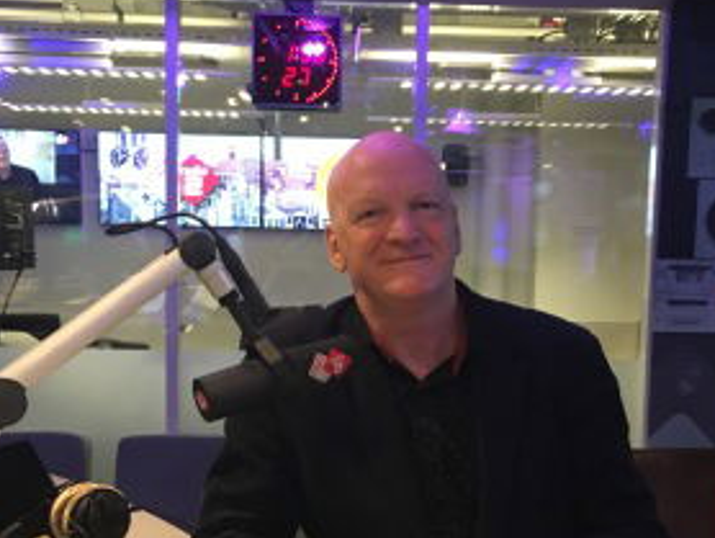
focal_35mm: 52
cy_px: 364
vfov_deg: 27.9
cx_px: 391
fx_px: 1075
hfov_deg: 36.8
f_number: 2.2
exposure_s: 1/17
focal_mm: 4.15
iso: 320
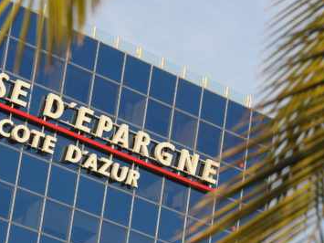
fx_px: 1637
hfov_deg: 11.3
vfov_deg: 8.5
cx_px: 99
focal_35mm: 175
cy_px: 144
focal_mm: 62
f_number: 8
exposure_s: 1/250
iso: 200
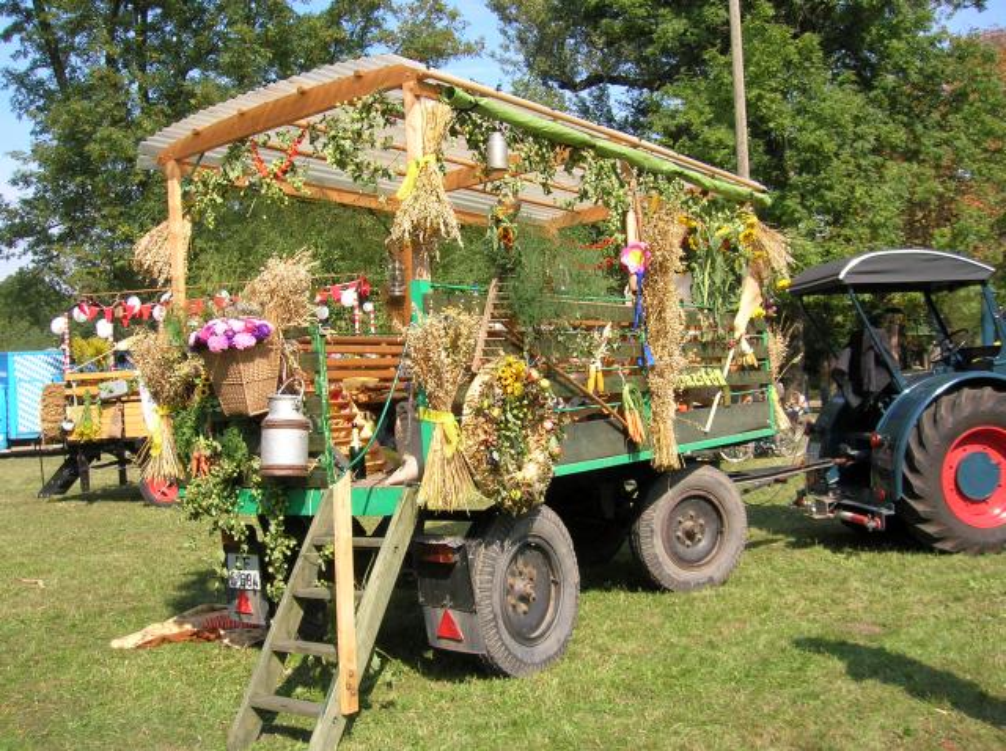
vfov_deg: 41.7
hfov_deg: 54.0
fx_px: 987
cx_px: 503
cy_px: 376
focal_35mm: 34
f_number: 4.9
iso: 50
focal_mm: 5.7
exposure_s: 1/221
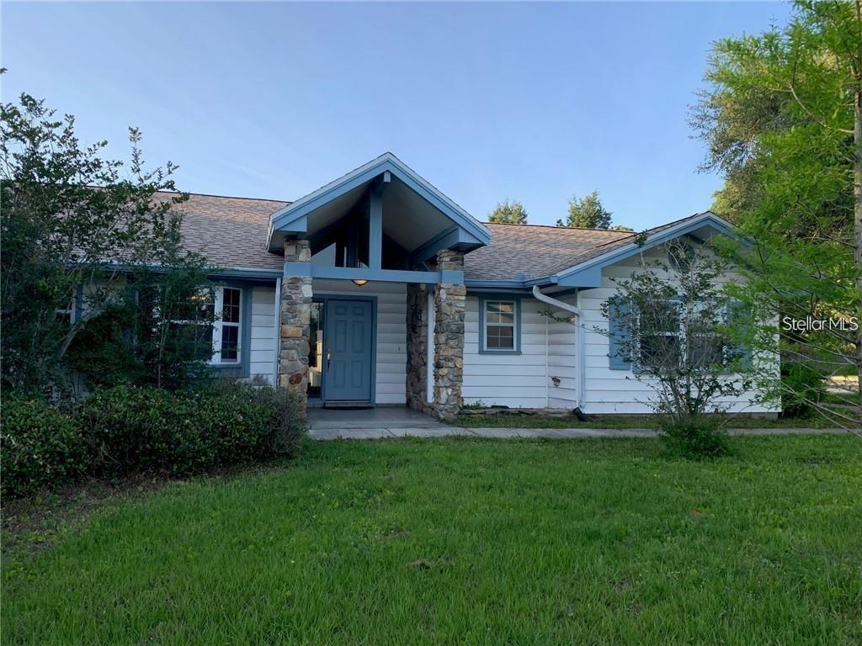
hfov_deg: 67.3
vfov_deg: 53.1
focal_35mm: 26
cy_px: 323
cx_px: 431
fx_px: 647
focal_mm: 4.25
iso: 25
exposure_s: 1/537
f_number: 1.8
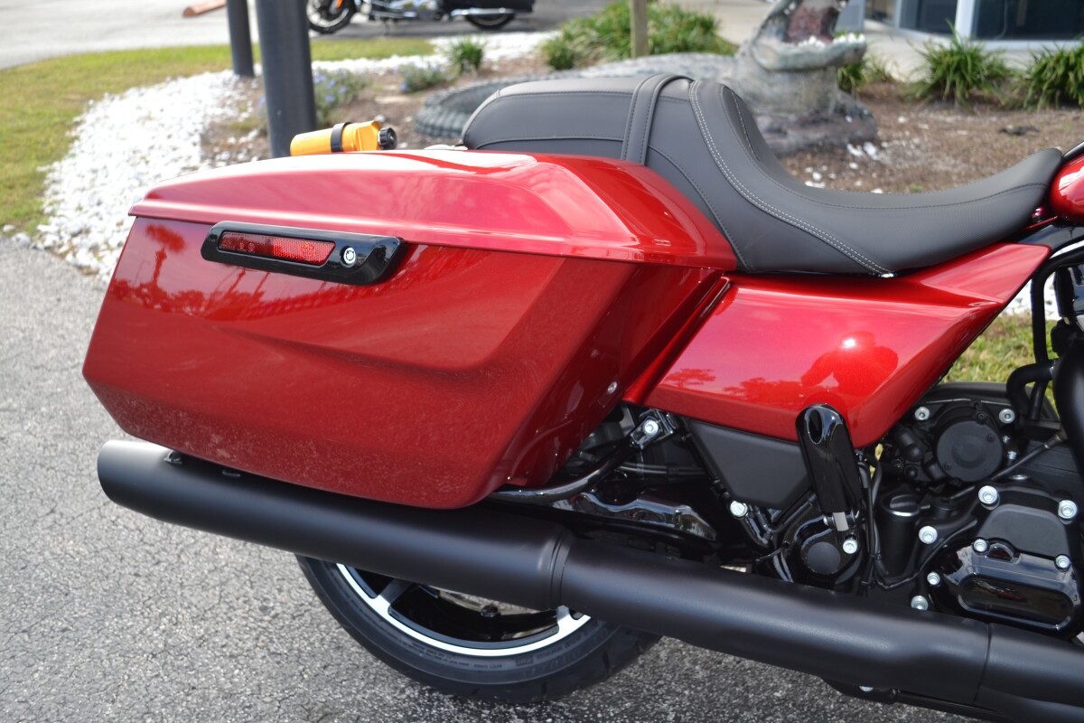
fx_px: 1084
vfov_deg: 36.9
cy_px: 362
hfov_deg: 53.1
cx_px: 542
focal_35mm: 36
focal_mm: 24
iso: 100
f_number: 4
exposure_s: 1/125
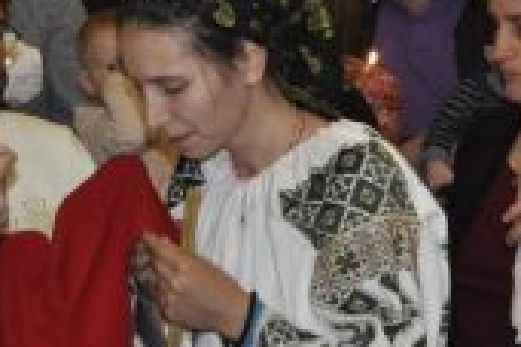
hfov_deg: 16.3
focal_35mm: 126
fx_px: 1823
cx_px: 216
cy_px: 68
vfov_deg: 10.8
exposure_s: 1/60
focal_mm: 32
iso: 800
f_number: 4.5
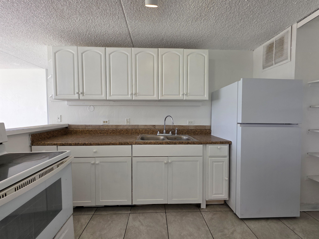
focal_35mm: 13
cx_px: 160
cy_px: 120
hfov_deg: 106.2
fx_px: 120
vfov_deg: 89.9
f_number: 1.9
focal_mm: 2.2
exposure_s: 1/120
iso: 32
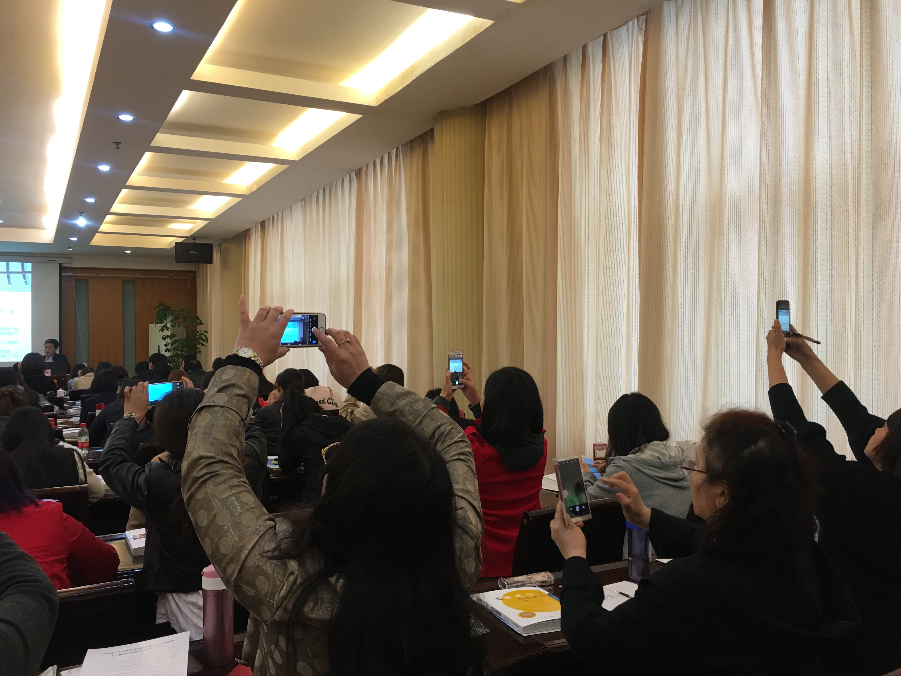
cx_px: 450
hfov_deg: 61.7
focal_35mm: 29
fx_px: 755
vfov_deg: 48.2
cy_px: 338
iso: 50
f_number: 2.2
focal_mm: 4.15
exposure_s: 1/17
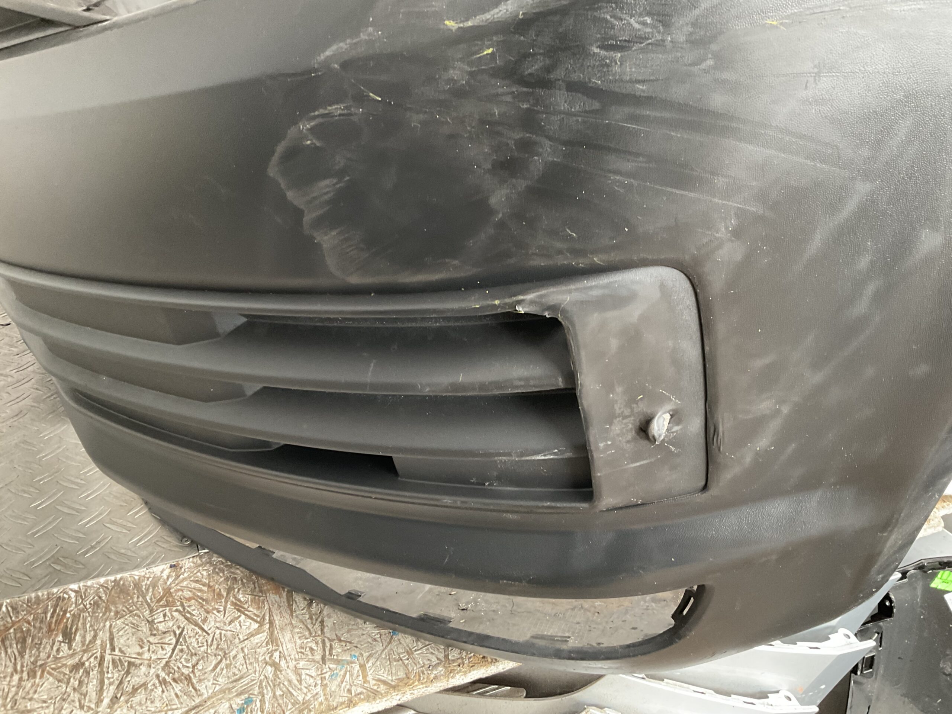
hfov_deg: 61.7
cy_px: 357
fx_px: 798
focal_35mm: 29
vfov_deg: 48.2
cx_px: 476
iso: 250
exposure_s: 1/50
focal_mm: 3
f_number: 1.8
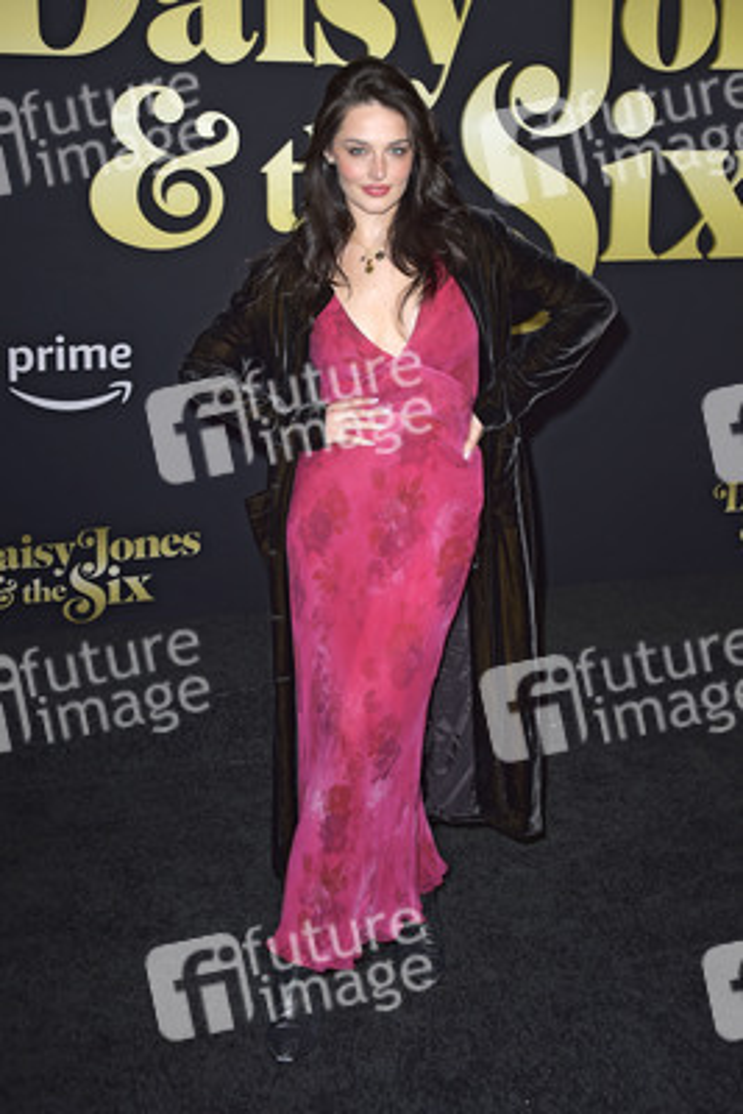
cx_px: 372
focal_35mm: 40
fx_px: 1237
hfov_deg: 33.4
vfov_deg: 48.4
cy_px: 557
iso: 400
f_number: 6.3
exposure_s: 1/250
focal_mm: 40
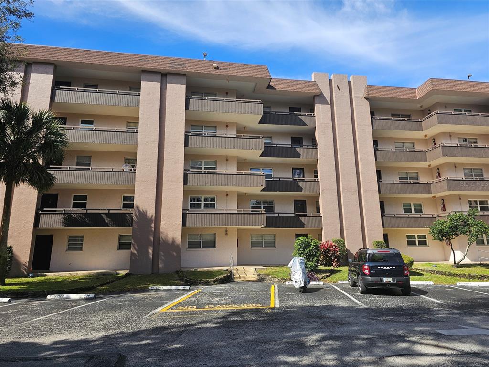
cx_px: 244
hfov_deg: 73.9
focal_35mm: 23
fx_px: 325
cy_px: 184
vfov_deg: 58.9
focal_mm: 6.3
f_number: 1.7
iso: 10
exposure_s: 1/507
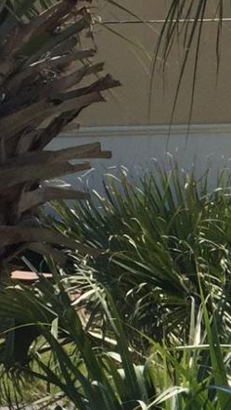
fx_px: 1555
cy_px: 363
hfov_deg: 7.8
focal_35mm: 143
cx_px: 593
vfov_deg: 14.9
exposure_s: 1/3049
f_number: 2.2
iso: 32
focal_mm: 4.15
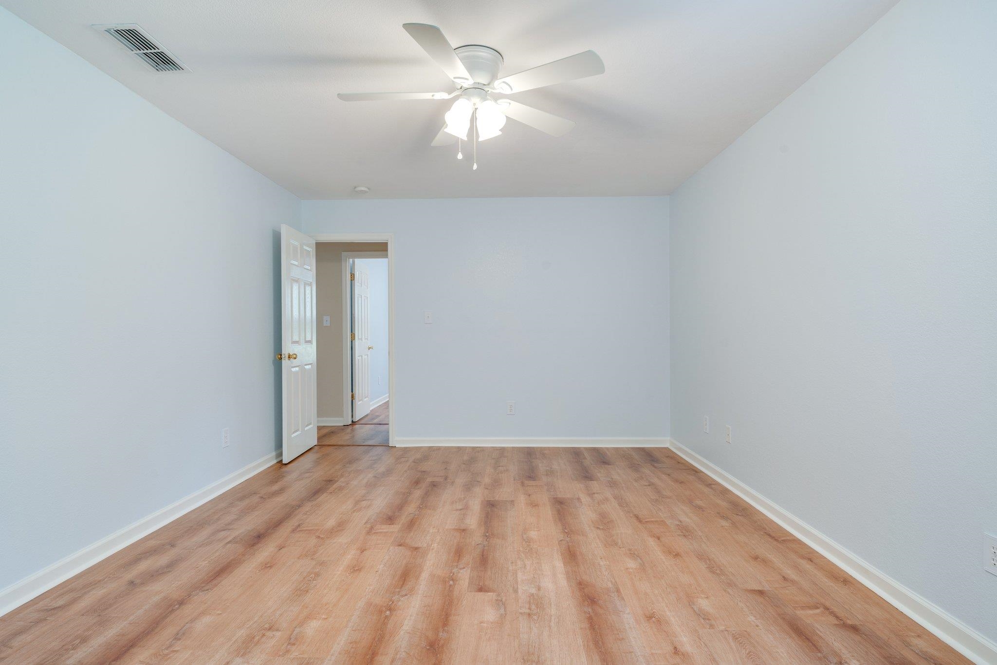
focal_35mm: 19
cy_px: 332
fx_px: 526
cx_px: 498
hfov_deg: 86.9
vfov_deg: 64.5
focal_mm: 19
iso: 100
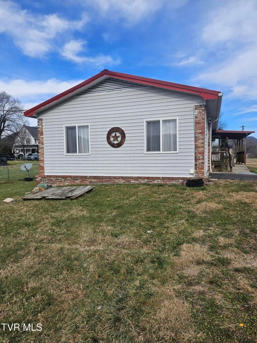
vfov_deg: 73.9
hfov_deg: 58.9
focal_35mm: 23
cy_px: 172
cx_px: 128
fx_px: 228
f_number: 1.8
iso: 25
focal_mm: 5.4
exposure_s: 1/1449
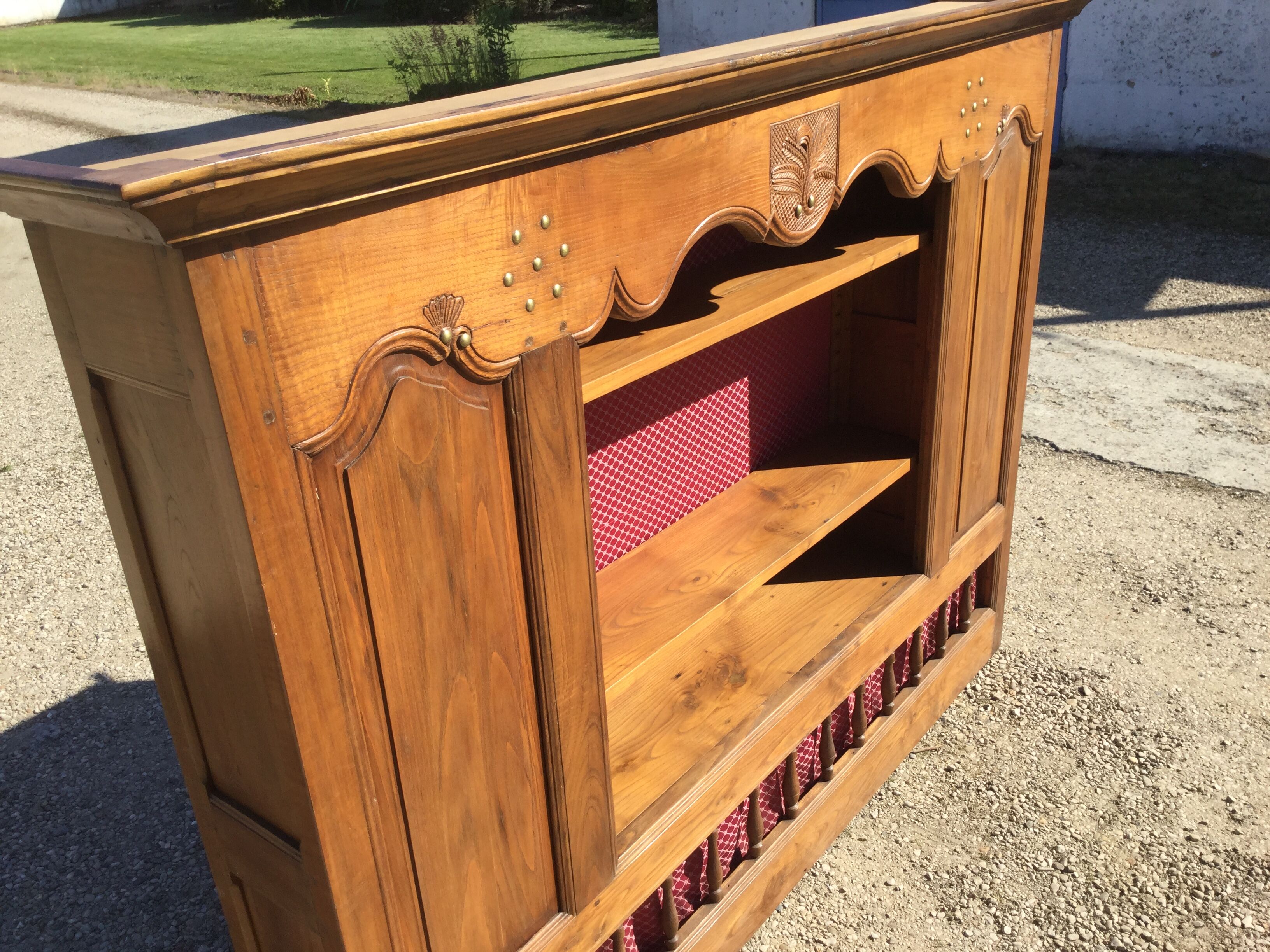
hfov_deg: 58.4
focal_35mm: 31
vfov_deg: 45.4
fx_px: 1137
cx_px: 635
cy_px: 476
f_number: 2.4
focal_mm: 3.3
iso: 25
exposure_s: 1/776
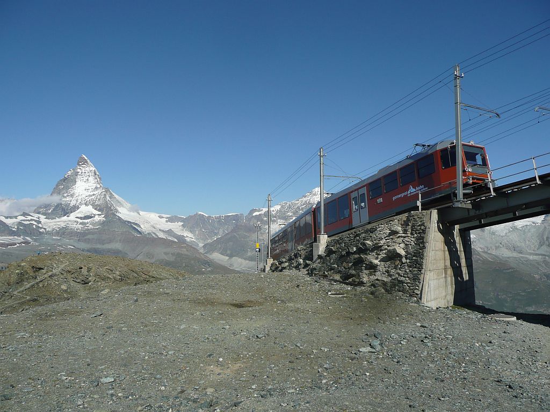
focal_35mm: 28
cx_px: 275
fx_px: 445
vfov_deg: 49.7
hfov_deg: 63.4
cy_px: 206
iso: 100
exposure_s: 1/400
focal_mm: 4.6
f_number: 8
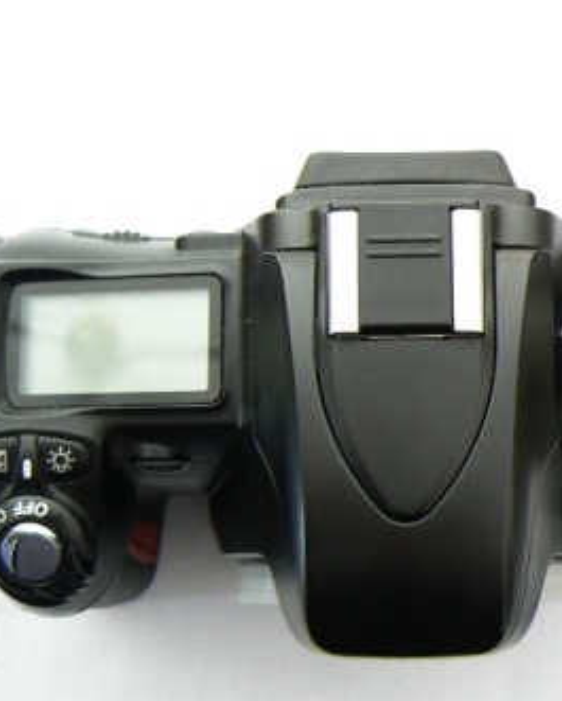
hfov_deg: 23.0
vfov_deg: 28.7
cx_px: 394
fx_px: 1372
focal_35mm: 66
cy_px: 352
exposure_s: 1/5
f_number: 2.8
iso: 100
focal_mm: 6.2
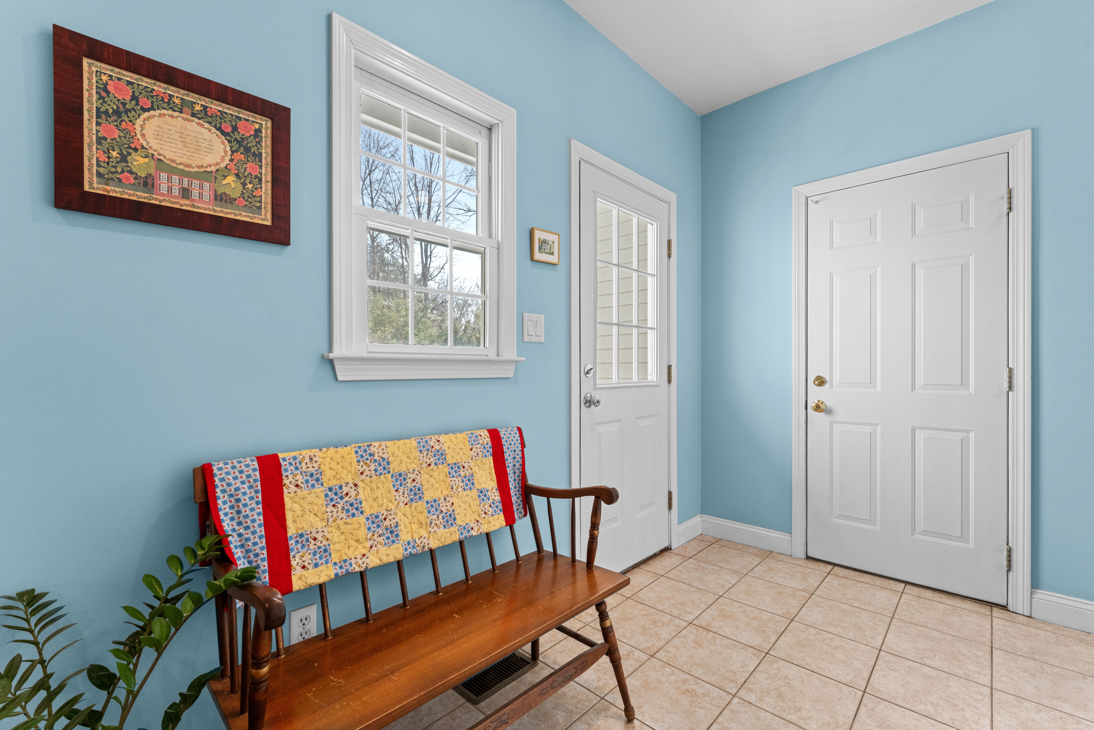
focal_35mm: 16
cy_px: 365
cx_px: 547
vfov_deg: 75.5
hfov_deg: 98.5
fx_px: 471
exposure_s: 1/20
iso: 1600
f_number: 11
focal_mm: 15.5
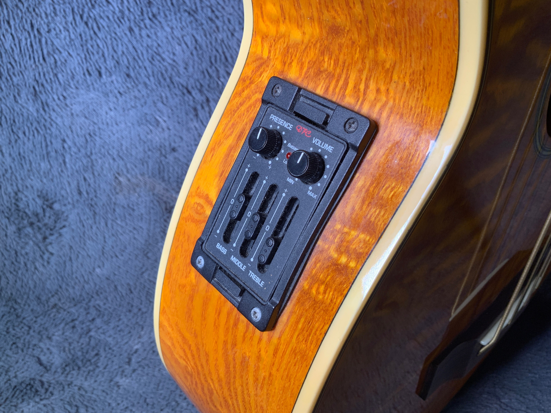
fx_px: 462
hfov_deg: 61.7
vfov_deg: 48.2
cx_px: 276
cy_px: 206
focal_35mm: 29
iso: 20
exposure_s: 1/100
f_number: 1.8
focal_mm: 3
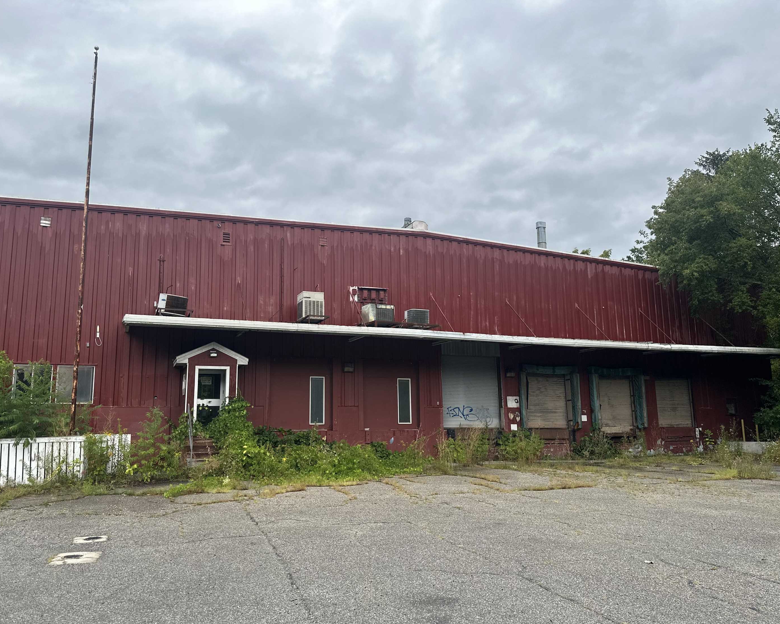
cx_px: 359
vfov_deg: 54.9
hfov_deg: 65.9
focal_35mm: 26
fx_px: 600
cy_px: 323
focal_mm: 6.86
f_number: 1.78
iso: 80
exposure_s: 1/879
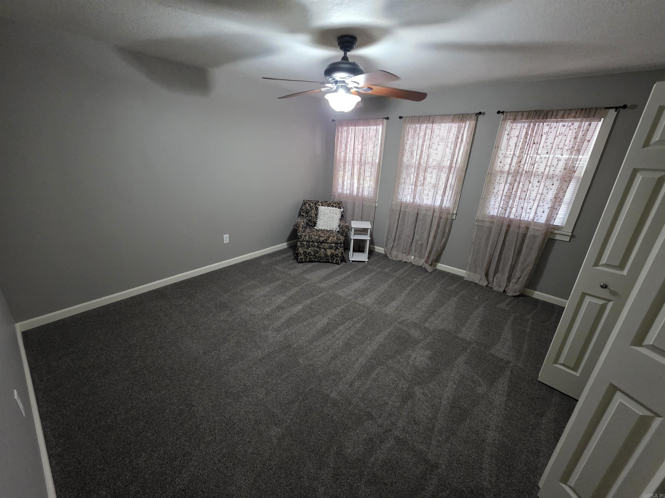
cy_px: 249
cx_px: 332
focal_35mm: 13
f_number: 1.9
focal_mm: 2.2
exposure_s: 1/60
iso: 800
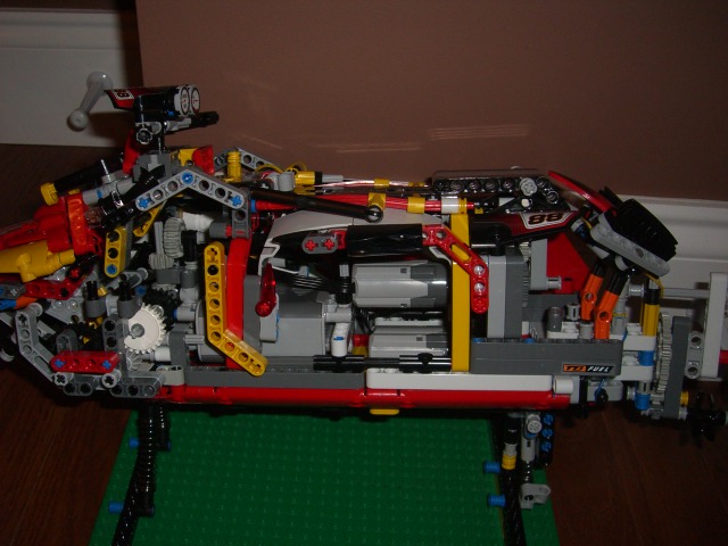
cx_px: 364
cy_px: 273
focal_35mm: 38
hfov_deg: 49.0
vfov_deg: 37.7
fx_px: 799
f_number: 2.7
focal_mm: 6.2
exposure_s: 1/60
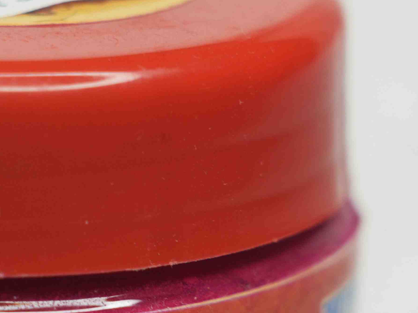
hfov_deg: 5.0
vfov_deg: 3.7
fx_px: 4805
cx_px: 25
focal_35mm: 398
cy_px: 231
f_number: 5.6
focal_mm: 105
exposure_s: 1/100
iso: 320
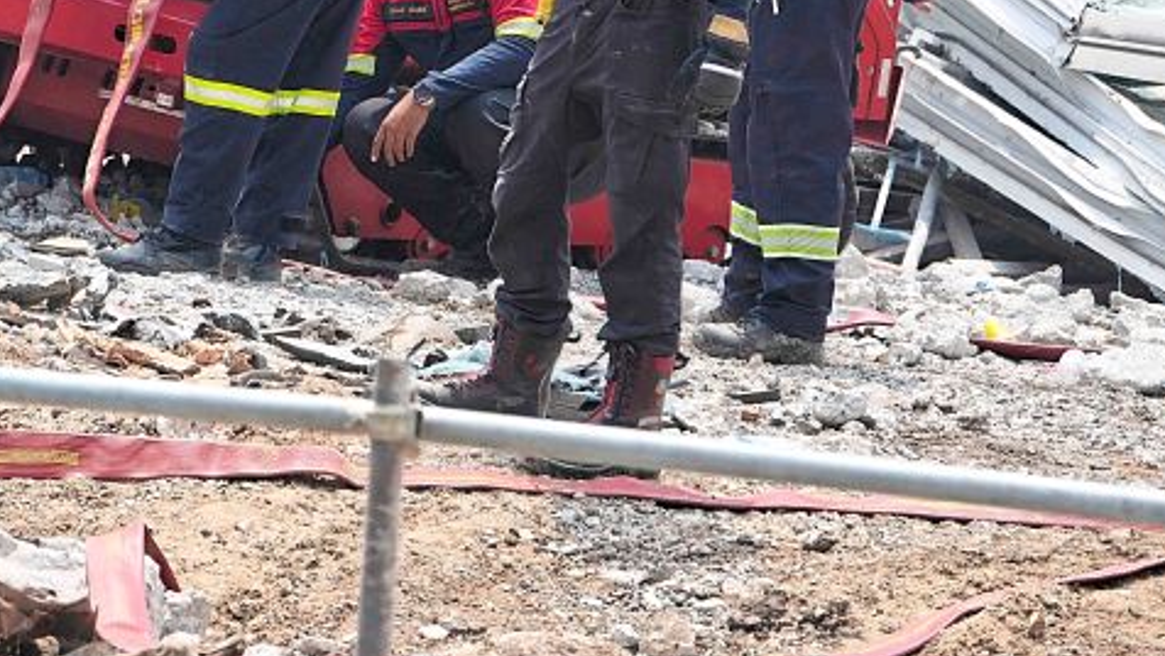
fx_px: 16870
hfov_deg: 3.9
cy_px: -294
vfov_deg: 2.2
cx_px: -218
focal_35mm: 546
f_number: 8
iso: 400
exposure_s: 1/800
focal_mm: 200
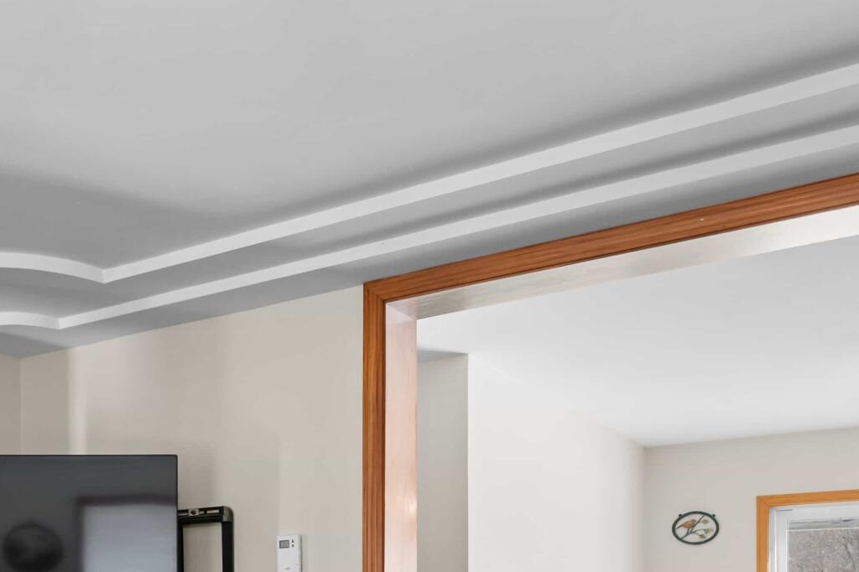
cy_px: 674
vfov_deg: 28.6
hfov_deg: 45.6
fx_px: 978
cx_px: 204
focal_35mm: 41
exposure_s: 1/13
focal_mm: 14
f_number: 8
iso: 800
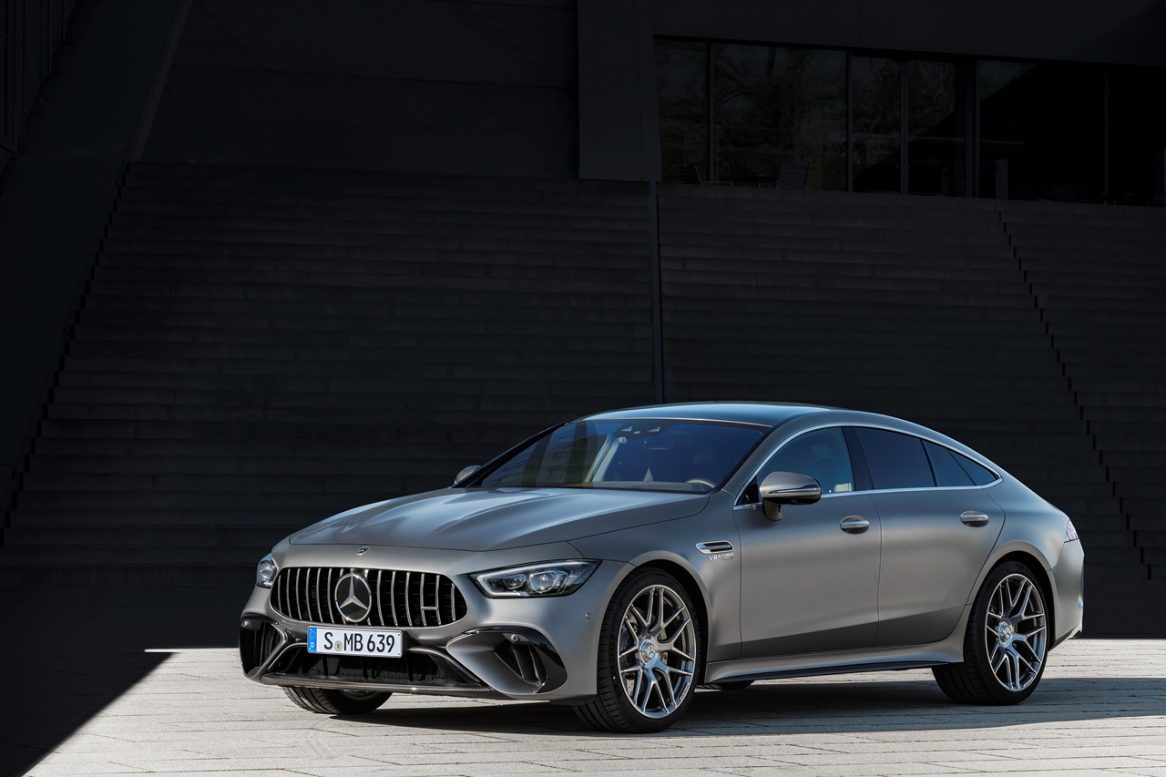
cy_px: 388
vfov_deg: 11.2
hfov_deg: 16.8
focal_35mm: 122
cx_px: 583
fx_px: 3951
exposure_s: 1/50
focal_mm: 122
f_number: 11
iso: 100
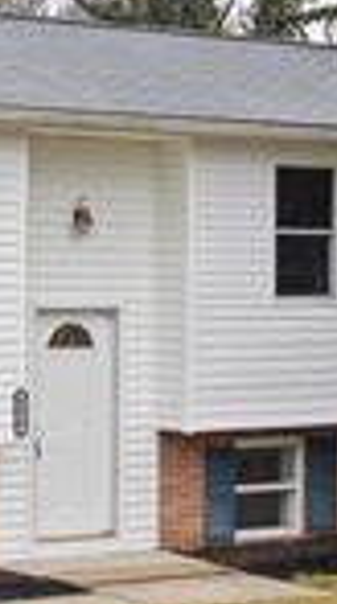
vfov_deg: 17.2
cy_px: 294
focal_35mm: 125
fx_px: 1998
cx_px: 25
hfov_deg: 9.6
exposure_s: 1/60
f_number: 8
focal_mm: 35
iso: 320
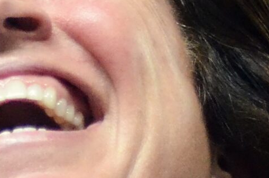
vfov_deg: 2.4
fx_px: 4176
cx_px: 11
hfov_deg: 3.7
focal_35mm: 560
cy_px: 106
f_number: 4
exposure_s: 1/500
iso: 5000
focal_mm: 70
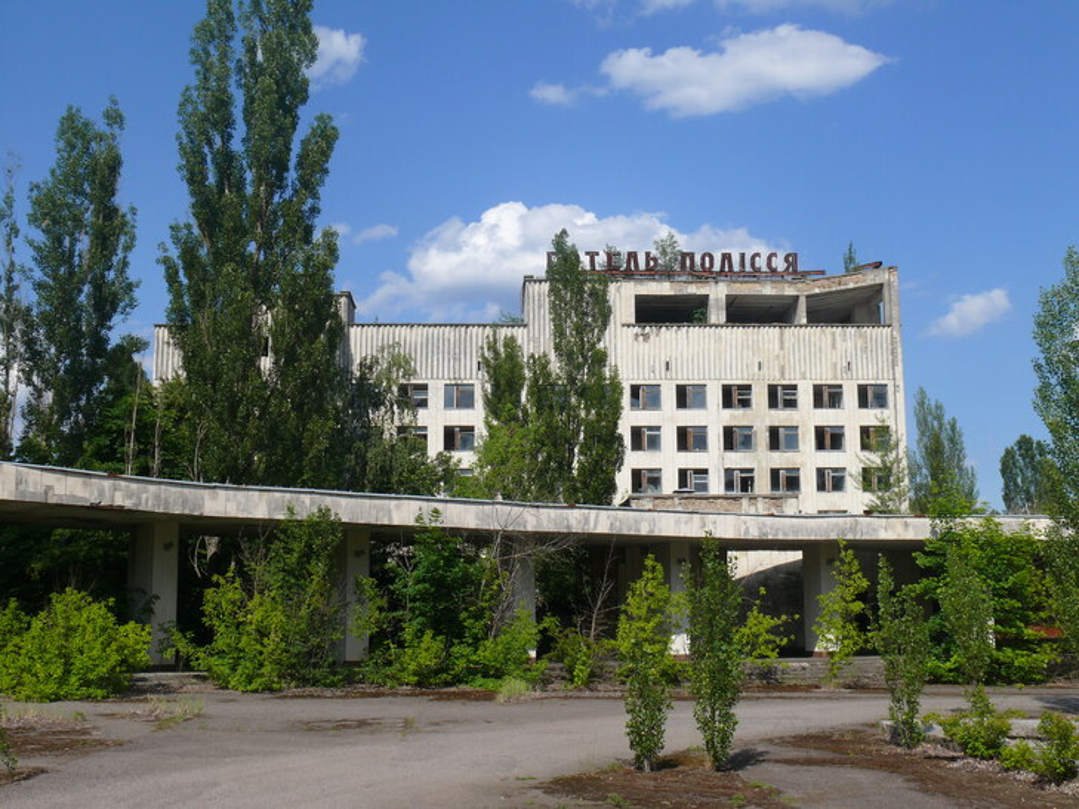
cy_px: 404
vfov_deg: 33.6
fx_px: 1341
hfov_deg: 43.8
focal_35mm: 43
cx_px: 540
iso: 100
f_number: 7.1
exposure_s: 1/400
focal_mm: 9.1
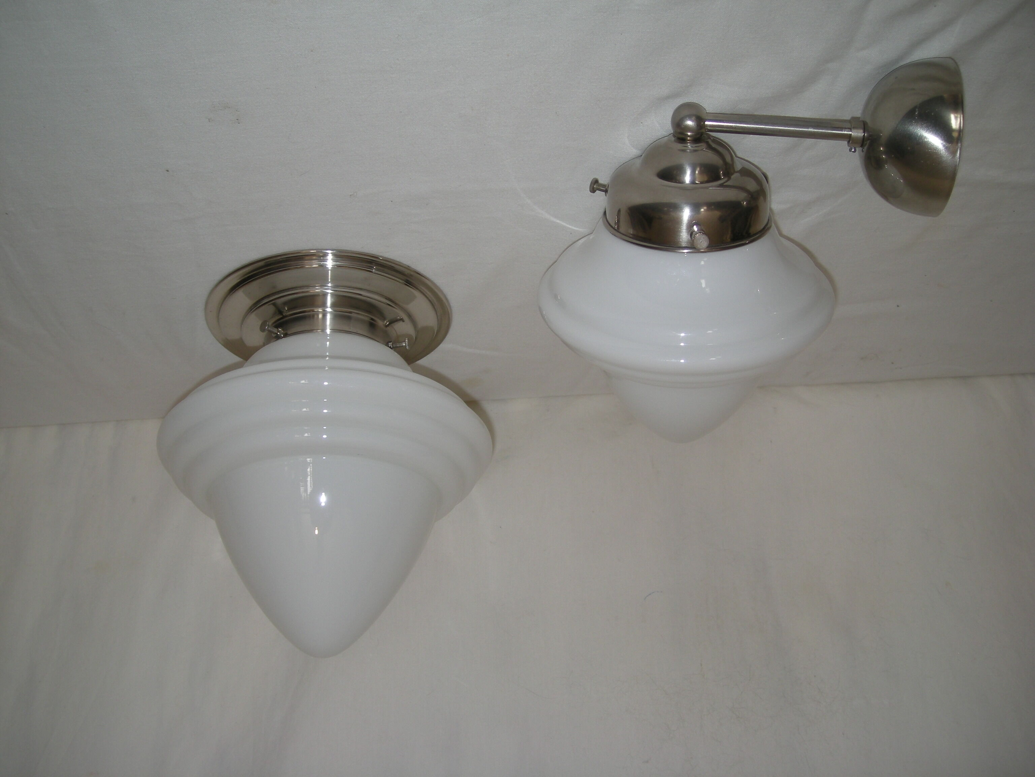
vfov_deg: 40.7
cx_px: 518
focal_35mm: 35
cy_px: 388
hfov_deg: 52.6
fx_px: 1046
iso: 50
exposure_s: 1/52.8
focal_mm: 5.7
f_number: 2.8
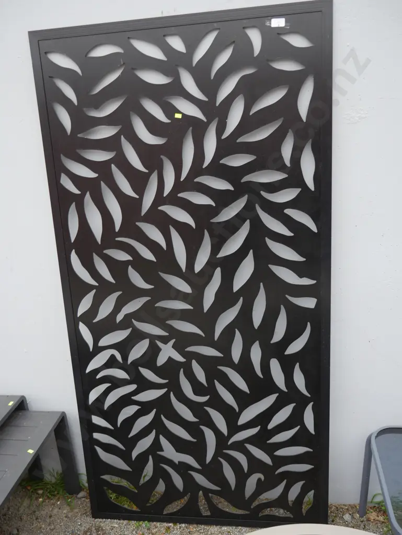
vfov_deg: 59.9
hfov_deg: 46.8
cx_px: 201
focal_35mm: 30
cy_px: 268
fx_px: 464
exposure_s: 1/100
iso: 200
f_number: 3.6
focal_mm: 15
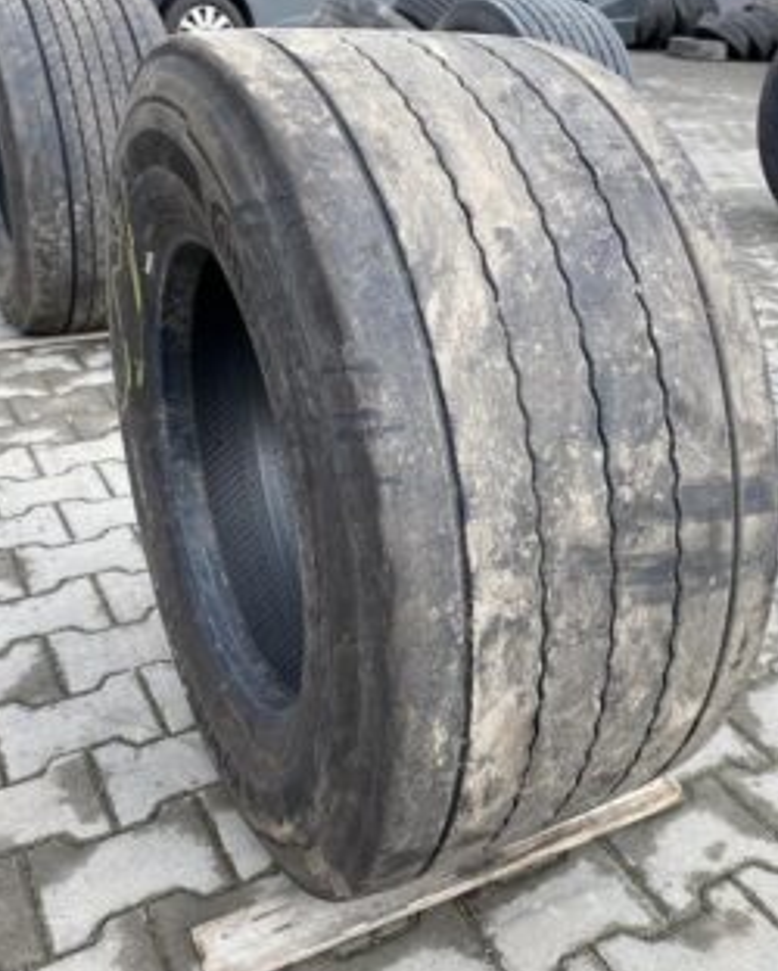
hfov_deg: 41.8
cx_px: 504
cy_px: 478
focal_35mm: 35
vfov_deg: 51.5
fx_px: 1006
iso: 32
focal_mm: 4.25
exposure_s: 1/361
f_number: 1.8
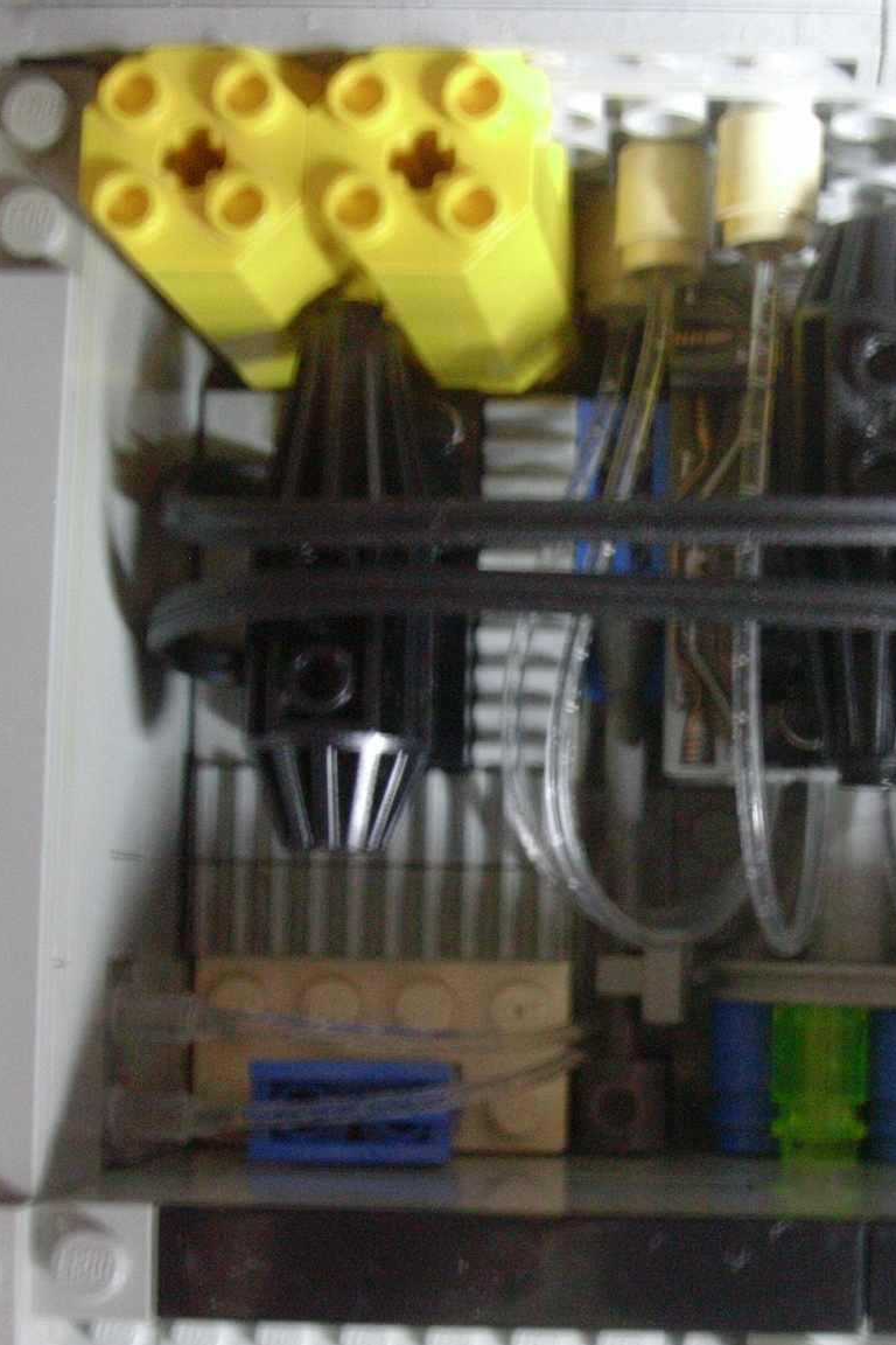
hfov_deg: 20.5
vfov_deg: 31.0
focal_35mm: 65
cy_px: 699
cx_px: 814
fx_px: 2426
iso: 129
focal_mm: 6.7
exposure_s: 1/4
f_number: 2.9
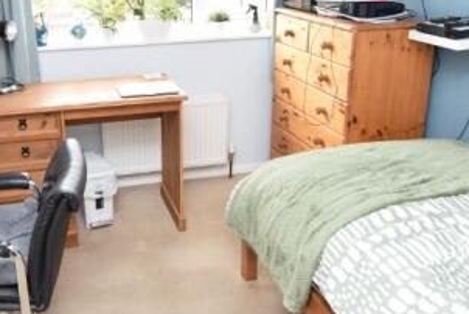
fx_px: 509
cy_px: 99
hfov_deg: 48.4
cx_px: 144
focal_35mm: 39
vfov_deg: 33.9
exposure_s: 1/100
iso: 400
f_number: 5
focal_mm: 12
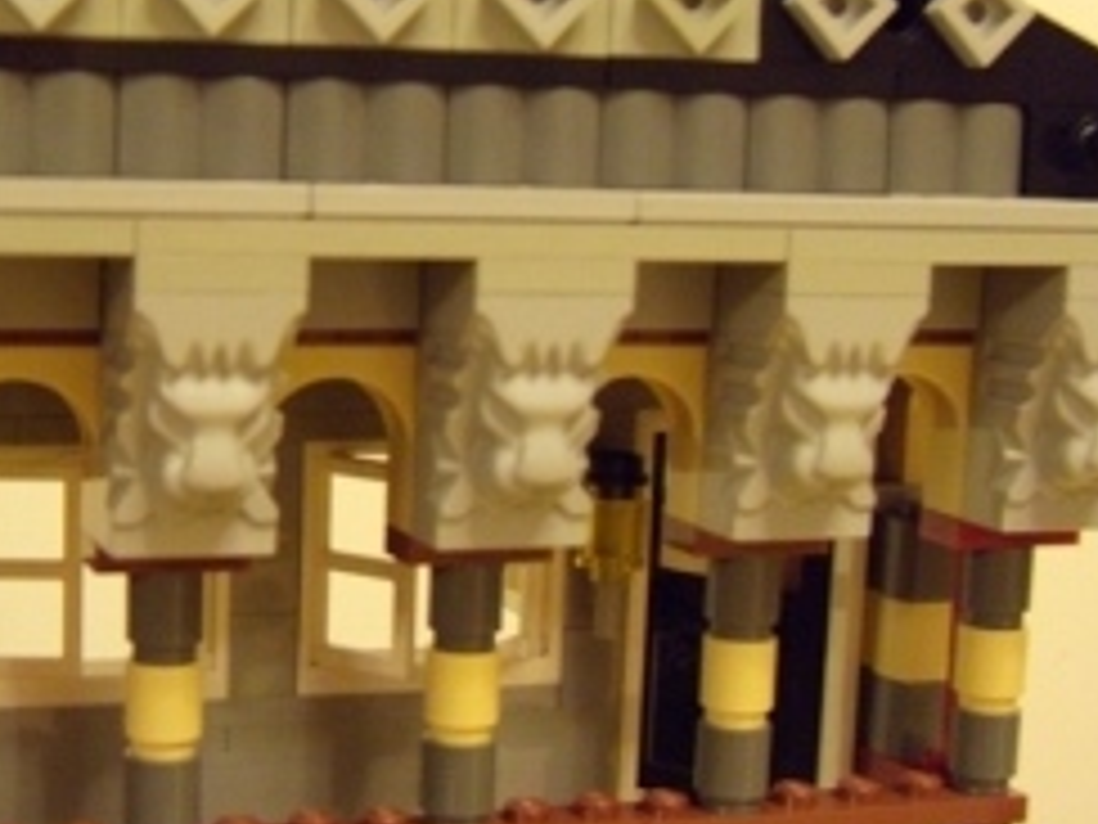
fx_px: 2062
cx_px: 180
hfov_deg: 29.0
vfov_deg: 22.6
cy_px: 455
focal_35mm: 65
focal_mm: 6
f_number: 2.8
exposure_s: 1/13
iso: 400
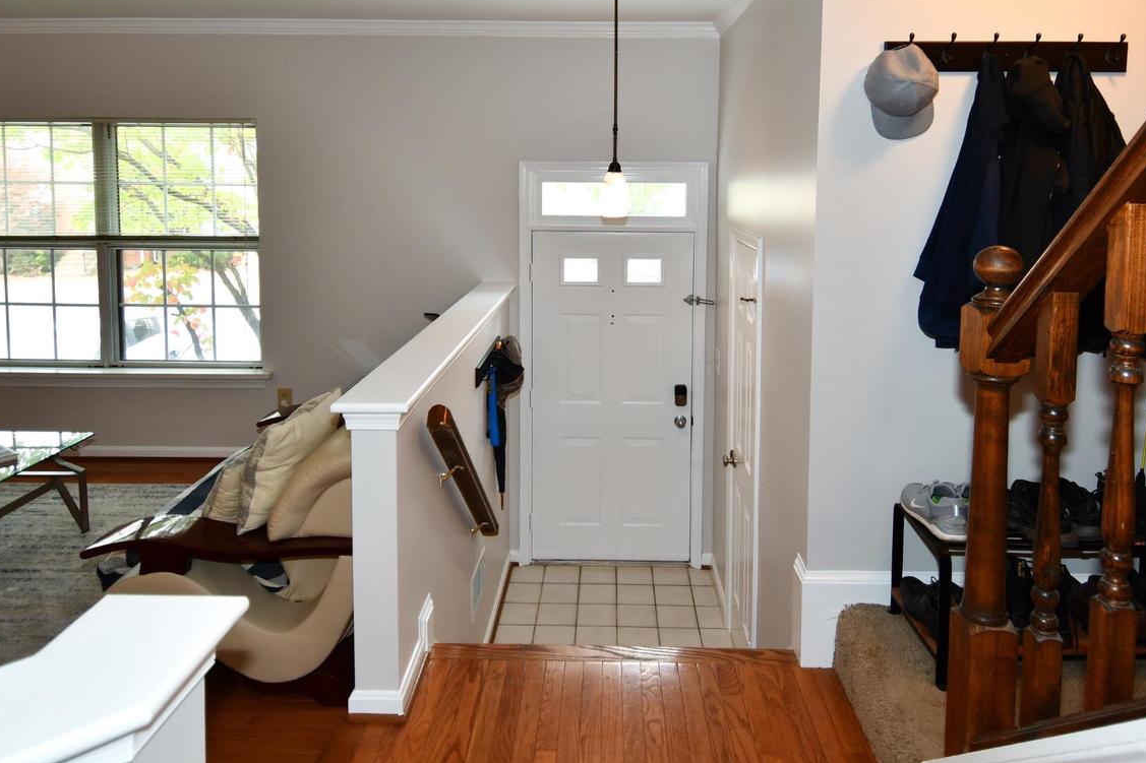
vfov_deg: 54.9
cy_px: 334
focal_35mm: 23
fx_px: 732
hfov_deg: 76.1
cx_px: 558
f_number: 4
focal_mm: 12
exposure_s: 1/60
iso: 360
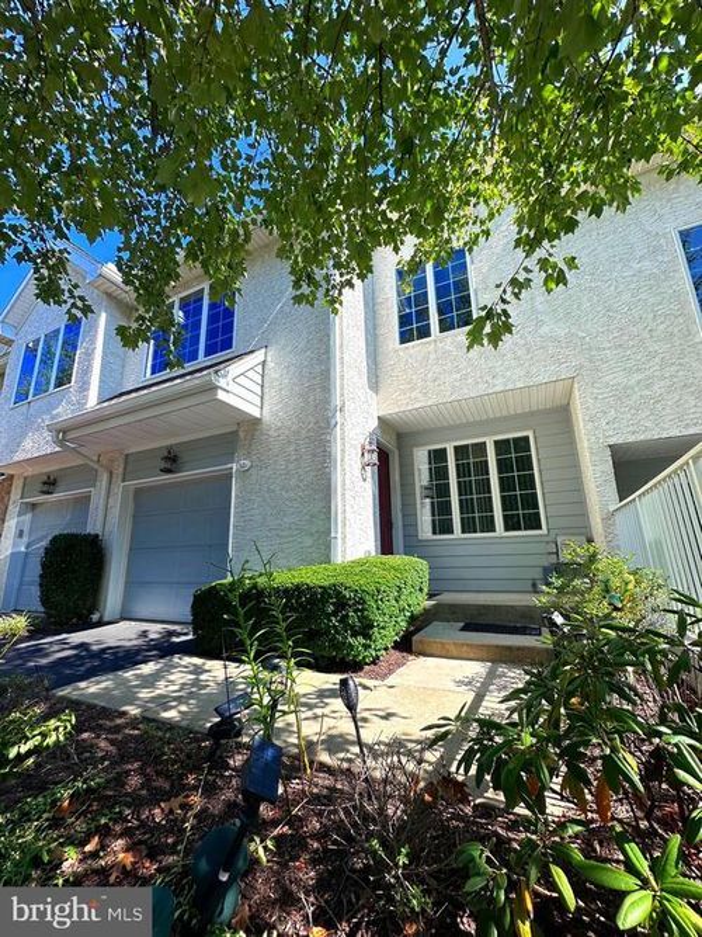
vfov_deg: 102.1
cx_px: 351
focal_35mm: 14
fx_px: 379
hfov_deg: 85.7
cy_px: 468
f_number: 2.2
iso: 40
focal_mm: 2.22
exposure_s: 1/875
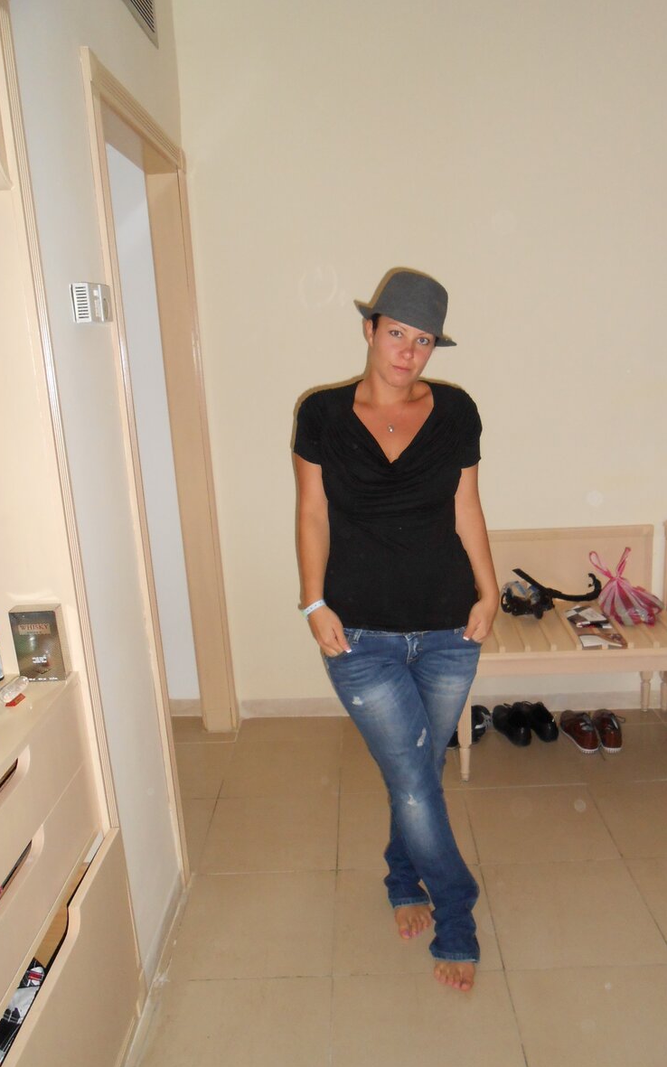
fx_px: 814
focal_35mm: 28
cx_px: 352
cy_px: 541
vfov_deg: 66.5
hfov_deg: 44.5
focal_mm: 4.6
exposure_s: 1/25
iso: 320
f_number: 3.5
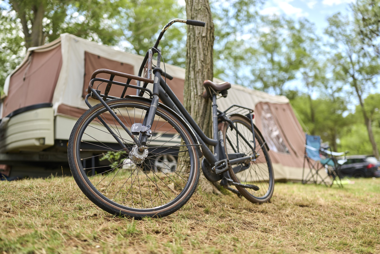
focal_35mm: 35
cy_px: 127
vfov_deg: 37.9
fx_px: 369
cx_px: 190
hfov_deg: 54.4
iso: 64
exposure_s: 1/2000
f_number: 1.2
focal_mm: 35
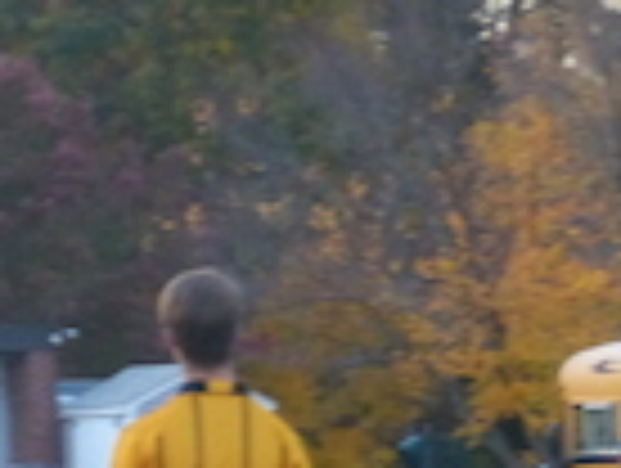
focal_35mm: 578
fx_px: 10387
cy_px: 432
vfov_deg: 2.6
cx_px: -335
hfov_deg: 3.4
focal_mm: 27
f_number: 2.8
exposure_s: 1/125
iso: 400
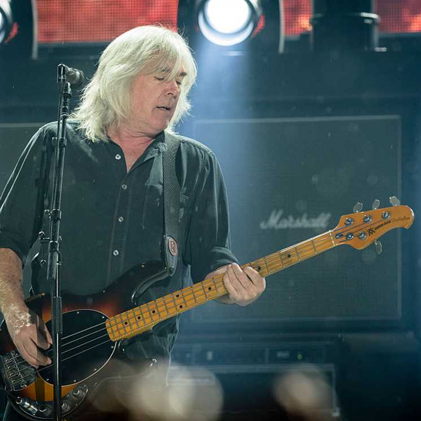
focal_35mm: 384
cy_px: 211
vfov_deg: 4.6
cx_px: 199
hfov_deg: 4.6
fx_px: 5284
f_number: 5.6
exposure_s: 1/500
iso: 1600
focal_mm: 300
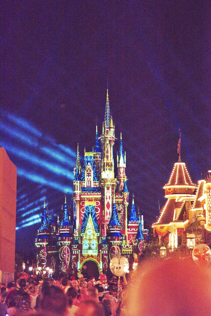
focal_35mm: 120
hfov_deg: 11.4
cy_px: 158
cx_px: 106
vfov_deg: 17.1
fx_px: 1054
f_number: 4
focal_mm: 120
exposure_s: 1/200
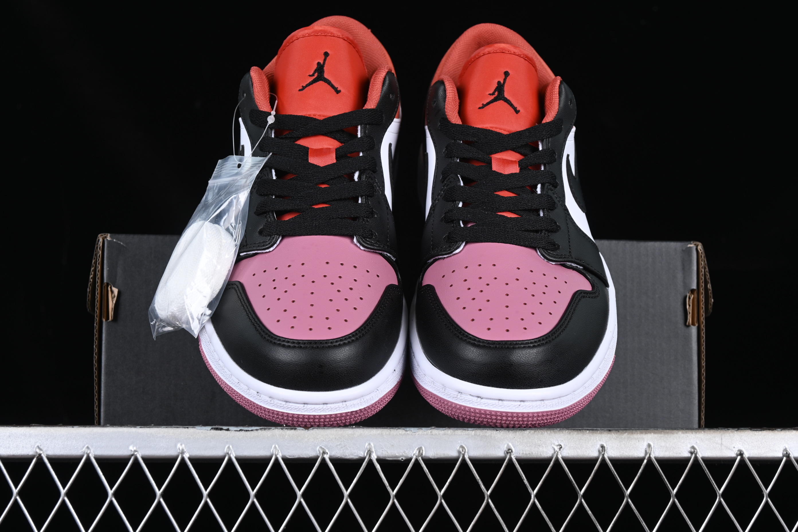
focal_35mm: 75
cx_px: 399
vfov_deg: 18.2
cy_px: 266
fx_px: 1662
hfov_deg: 27.0
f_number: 7.1
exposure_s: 1/80
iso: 160
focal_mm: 50
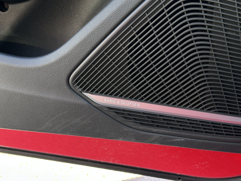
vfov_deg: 30.3
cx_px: 120
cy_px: 90
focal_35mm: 48
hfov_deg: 39.7
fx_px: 334
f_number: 1.78
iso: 80
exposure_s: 1/81
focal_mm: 6.86
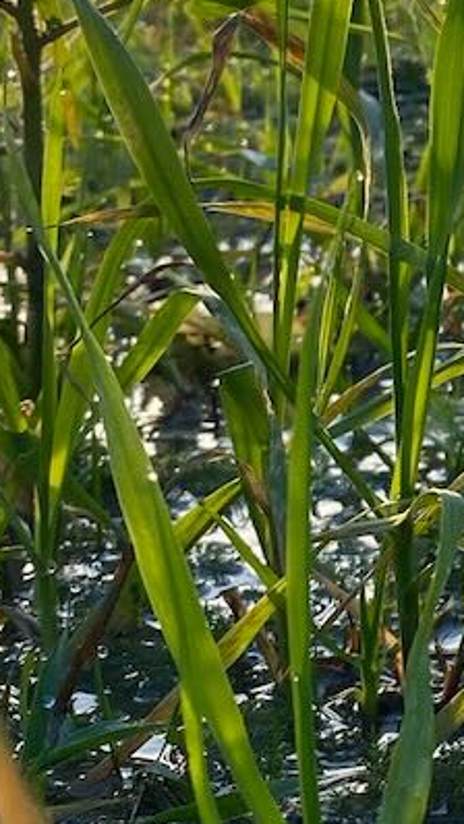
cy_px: 284
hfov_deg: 12.2
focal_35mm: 91
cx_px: 833
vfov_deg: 23.3
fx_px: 1990
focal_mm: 4.25
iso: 32
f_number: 1.8
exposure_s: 1/762
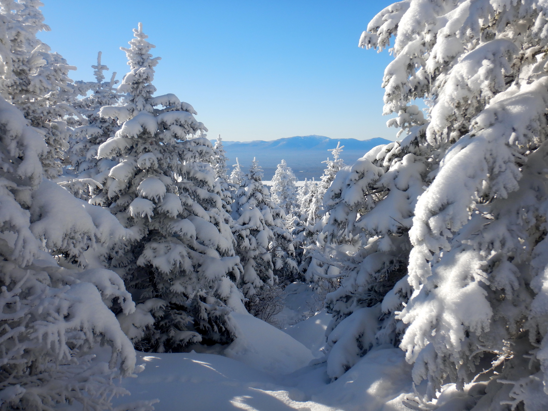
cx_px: 274
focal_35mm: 37
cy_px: 206
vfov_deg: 38.7
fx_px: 586
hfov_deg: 50.1
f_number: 4.2
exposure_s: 1/1250
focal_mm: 6.6
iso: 125
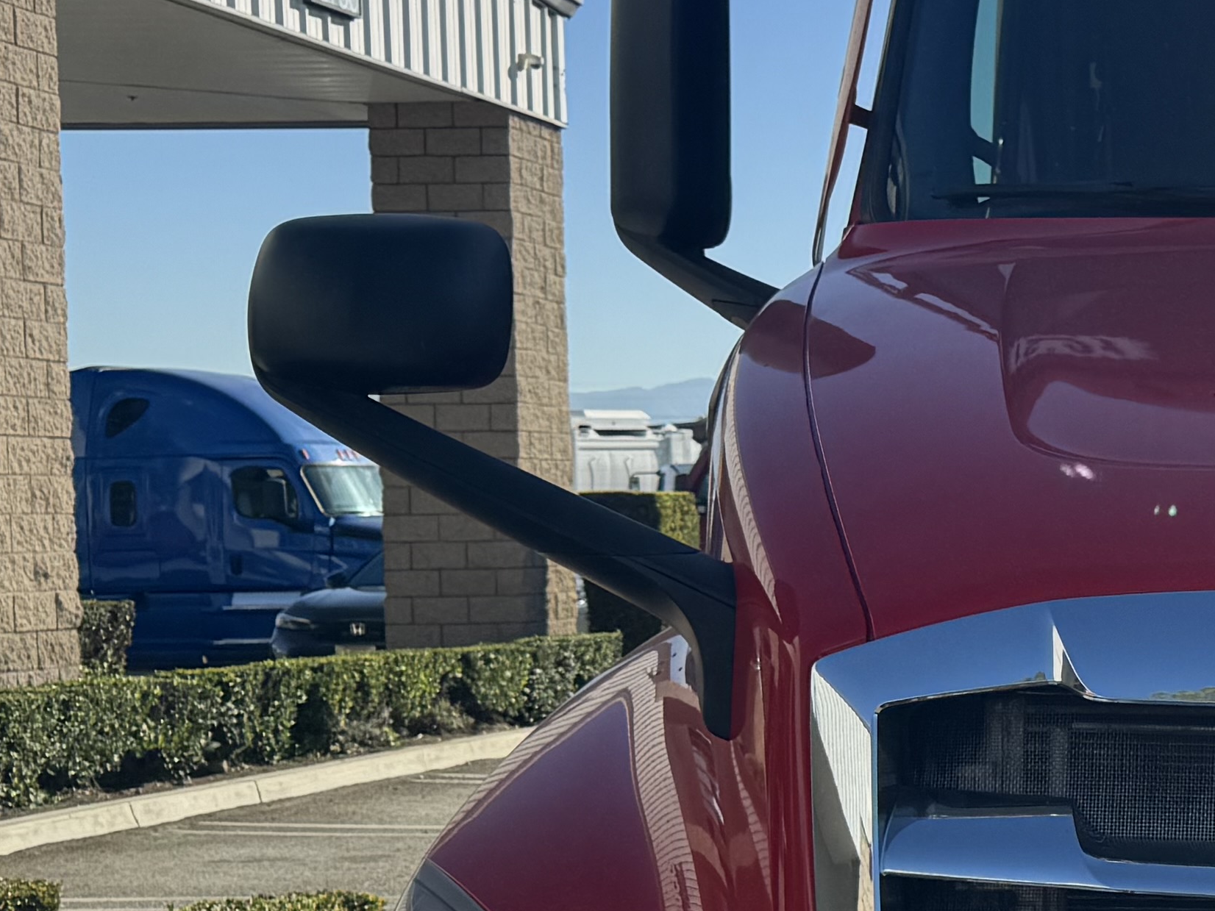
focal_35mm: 83
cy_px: 629
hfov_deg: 20.3
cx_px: 1803
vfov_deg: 17.7
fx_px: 2913
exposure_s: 1/4950
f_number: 1.78
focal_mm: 6.76
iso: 80
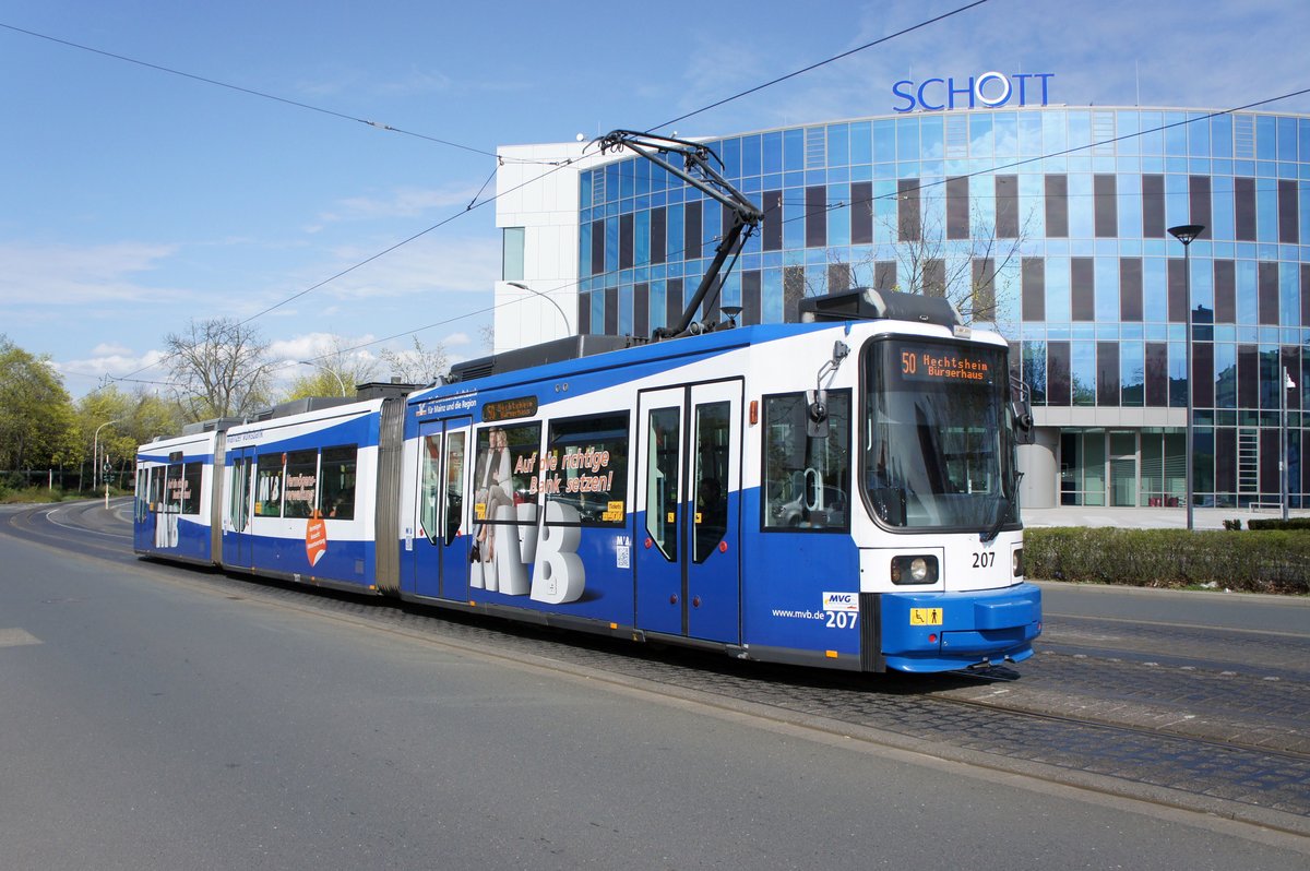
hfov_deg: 62.0
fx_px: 1091
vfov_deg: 43.5
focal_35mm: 30
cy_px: 436
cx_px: 655
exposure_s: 1/2000
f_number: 5
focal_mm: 20
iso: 400
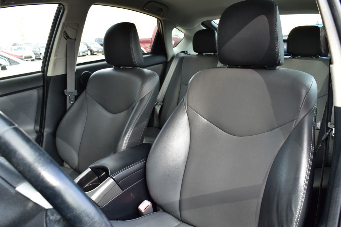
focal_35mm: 30
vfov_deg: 43.6
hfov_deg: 61.9
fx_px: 284
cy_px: 114
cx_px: 170
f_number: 8
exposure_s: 1/80
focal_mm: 20
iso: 400
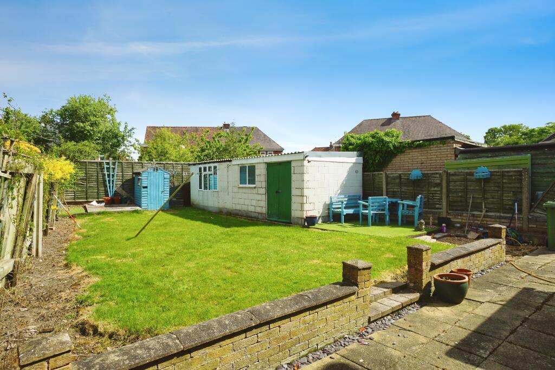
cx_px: 278
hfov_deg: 81.2
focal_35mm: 21
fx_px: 324
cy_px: 185
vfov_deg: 59.5
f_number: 11
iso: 100
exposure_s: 1/125
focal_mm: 14
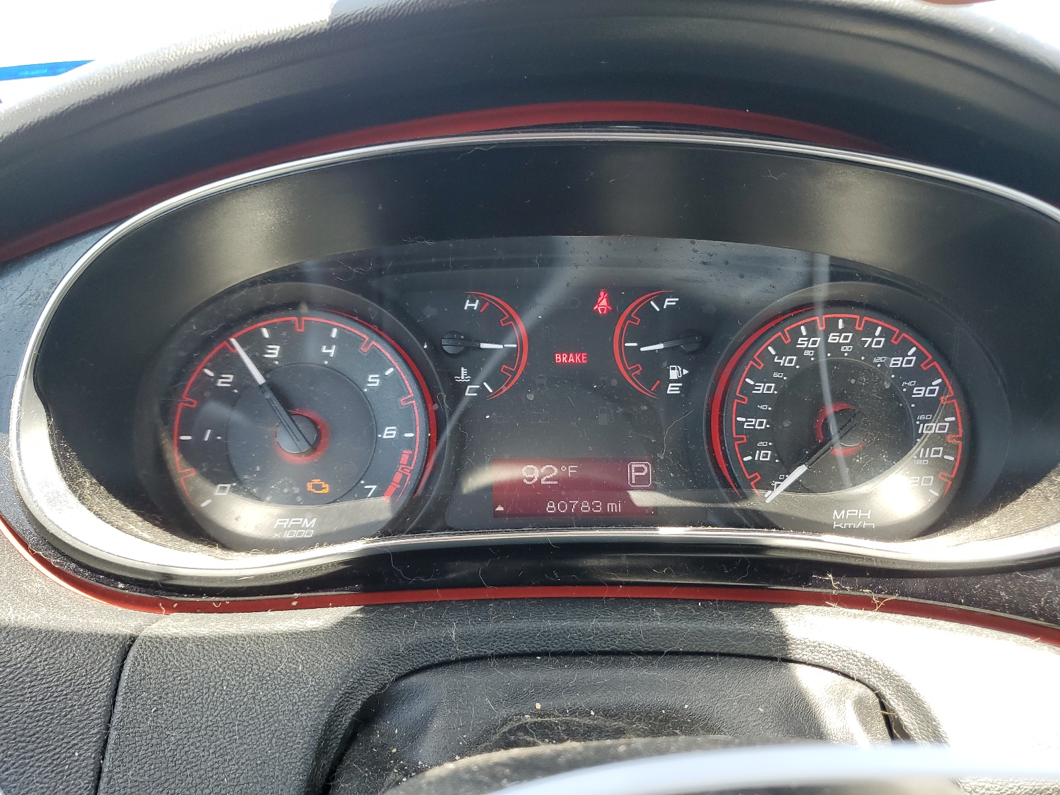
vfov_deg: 53.1
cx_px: 530
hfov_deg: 67.3
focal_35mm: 26
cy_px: 398
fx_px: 796
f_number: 1.5
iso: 57
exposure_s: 1/120
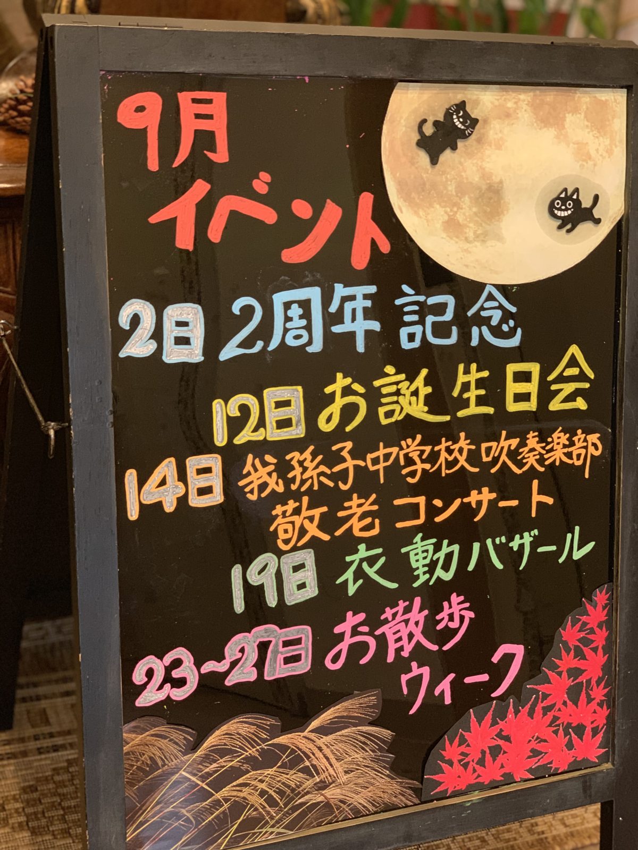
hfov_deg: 28.0
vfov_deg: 36.8
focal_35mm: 52
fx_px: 1278
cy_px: 425
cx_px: 319
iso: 250
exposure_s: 1/60
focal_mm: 6
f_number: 2.4
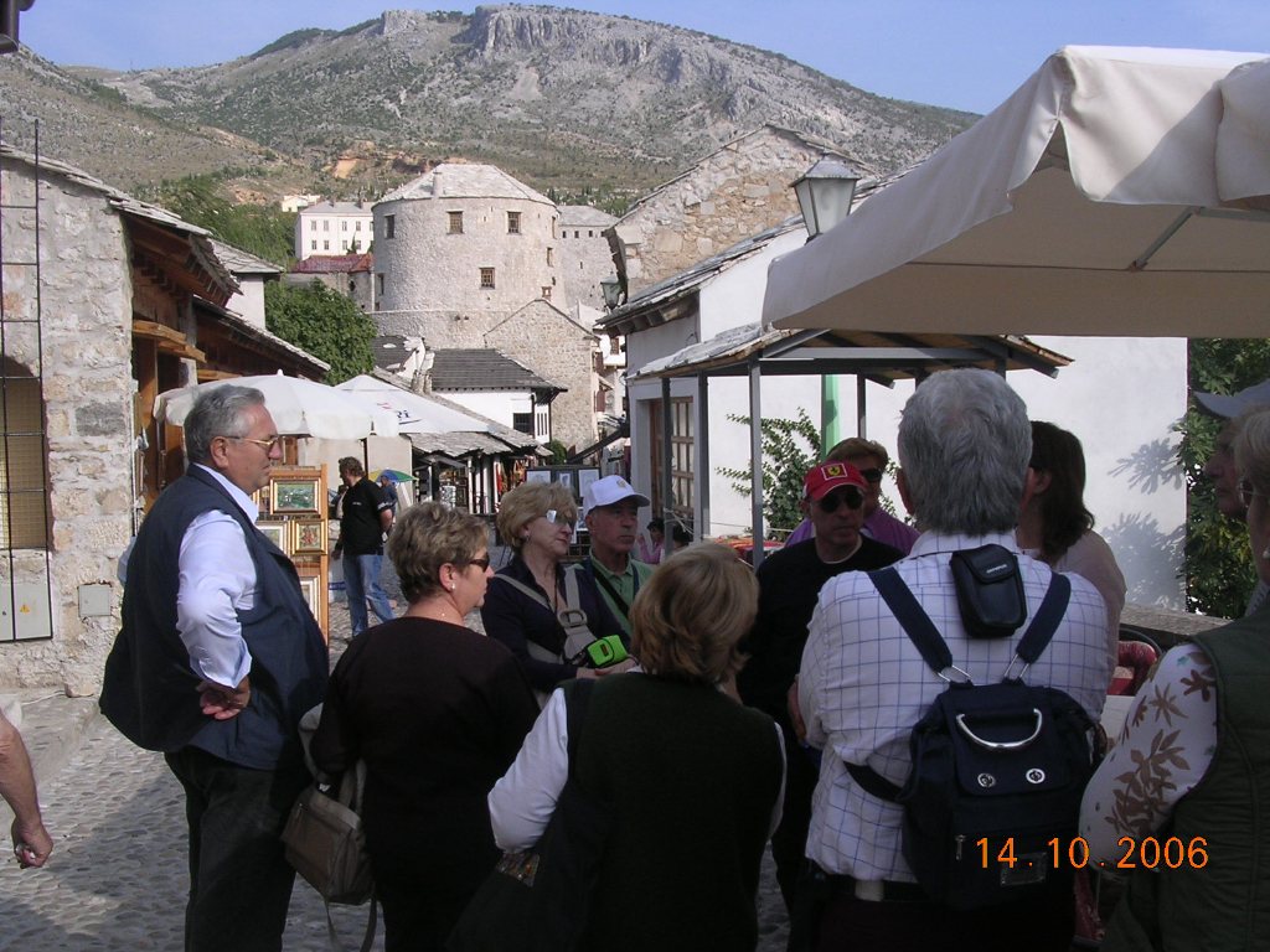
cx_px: 635
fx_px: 1394
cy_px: 476
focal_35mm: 38
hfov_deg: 49.0
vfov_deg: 37.7
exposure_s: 1/284
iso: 100
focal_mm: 5.8
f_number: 5.6
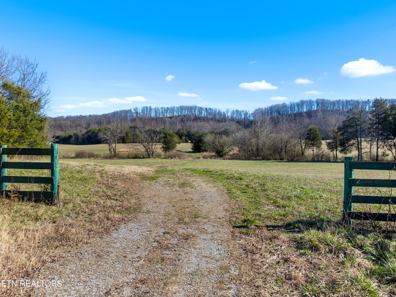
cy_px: 148
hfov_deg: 71.6
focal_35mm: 24
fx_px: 274
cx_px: 198
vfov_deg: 56.8
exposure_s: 1/120
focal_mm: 12.29
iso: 100
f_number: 2.8
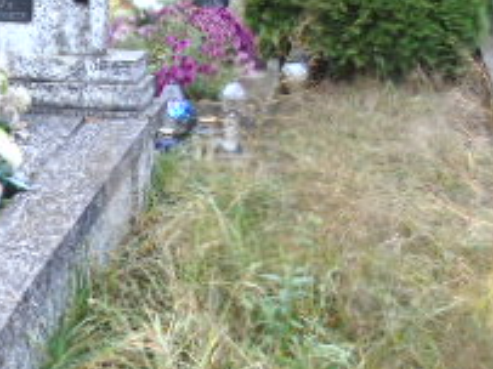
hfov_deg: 22.6
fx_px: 1124
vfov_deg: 18.6
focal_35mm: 79
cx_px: -109
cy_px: 192
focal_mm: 4.4
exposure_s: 1/30
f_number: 3.4
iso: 100
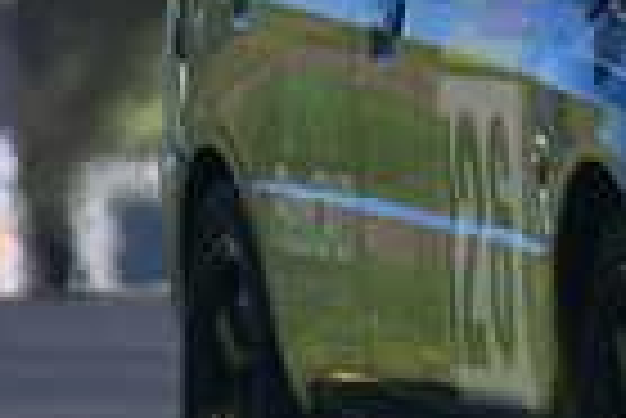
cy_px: -294
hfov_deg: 0.5
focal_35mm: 4313
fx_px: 75076
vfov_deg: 0.3
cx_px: 1531
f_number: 11
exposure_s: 1/640
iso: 500
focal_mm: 500
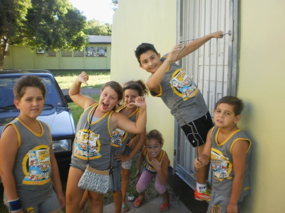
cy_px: 106
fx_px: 296
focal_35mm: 36
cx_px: 142
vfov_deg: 39.7
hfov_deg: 51.4
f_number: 3.1
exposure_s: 1/125
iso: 100
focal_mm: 6.3
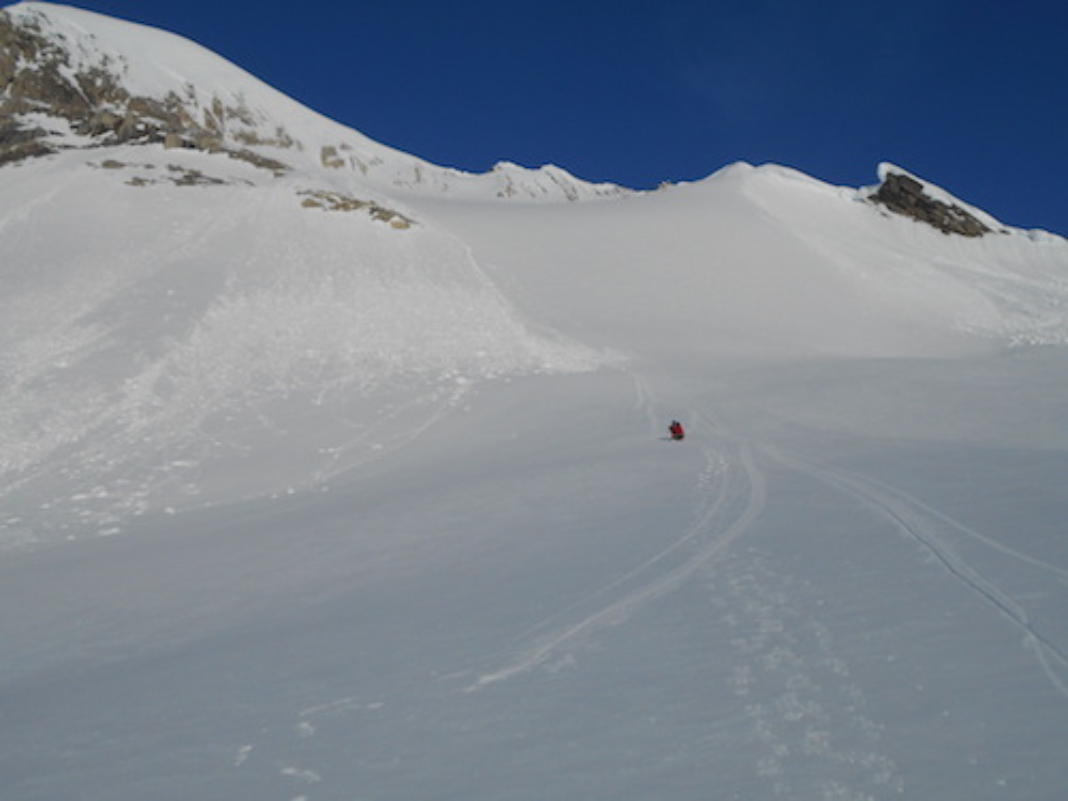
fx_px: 987
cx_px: 534
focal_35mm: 32
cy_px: 400
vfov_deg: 44.2
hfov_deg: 56.8
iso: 80
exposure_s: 1/320
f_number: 9
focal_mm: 5.8
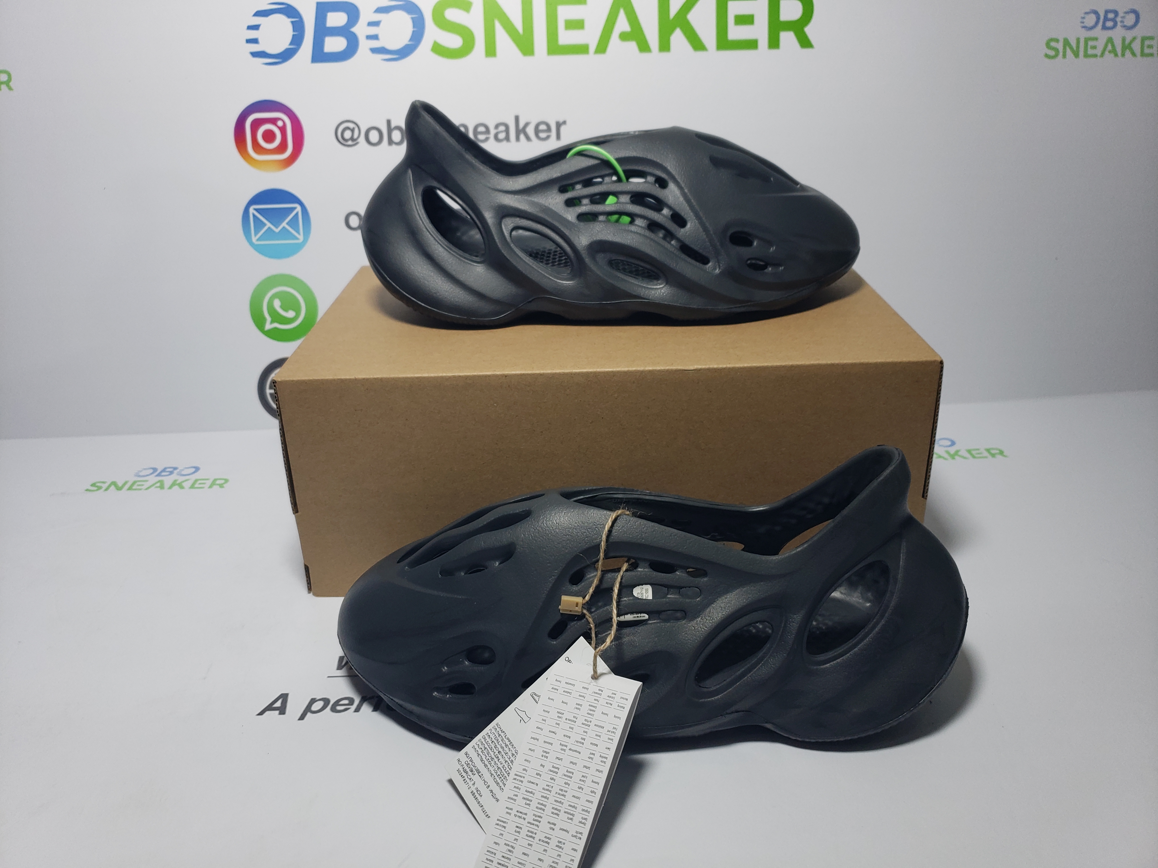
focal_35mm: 26
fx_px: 870
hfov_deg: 67.3
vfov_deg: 53.1
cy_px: 434
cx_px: 579
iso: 50
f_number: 1.5
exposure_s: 1/481
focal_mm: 4.3
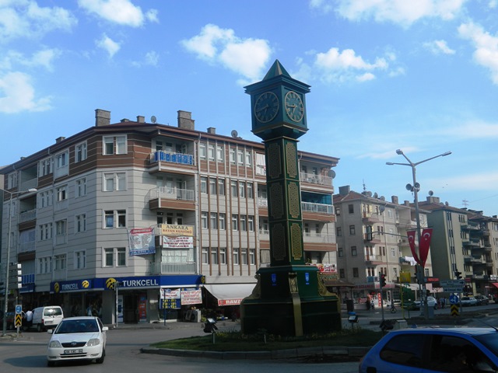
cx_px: 249
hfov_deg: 45.8
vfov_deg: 35.1
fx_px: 590
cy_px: 186
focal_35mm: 41
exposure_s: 1/640
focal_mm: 7.3
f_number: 3.5
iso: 80
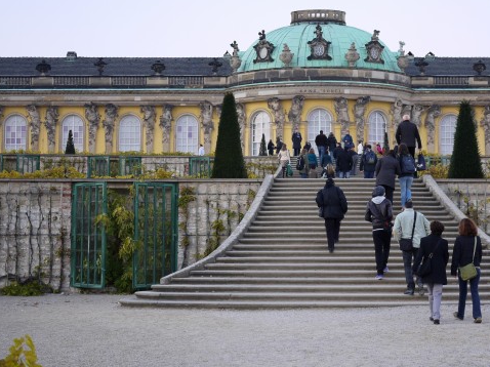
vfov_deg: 21.9
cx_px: 307
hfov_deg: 28.9
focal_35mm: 67
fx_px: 948
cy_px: 166
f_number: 1.8
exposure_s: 1/100
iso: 100
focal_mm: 20
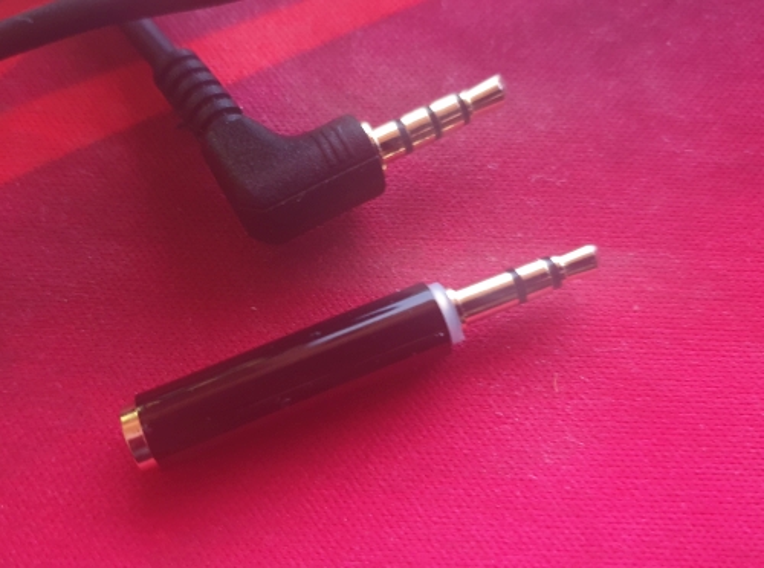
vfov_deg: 52.8
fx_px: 572
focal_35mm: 26
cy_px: 284
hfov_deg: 67.5
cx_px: 382
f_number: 1.5
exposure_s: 1/10
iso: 320
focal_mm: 4.3
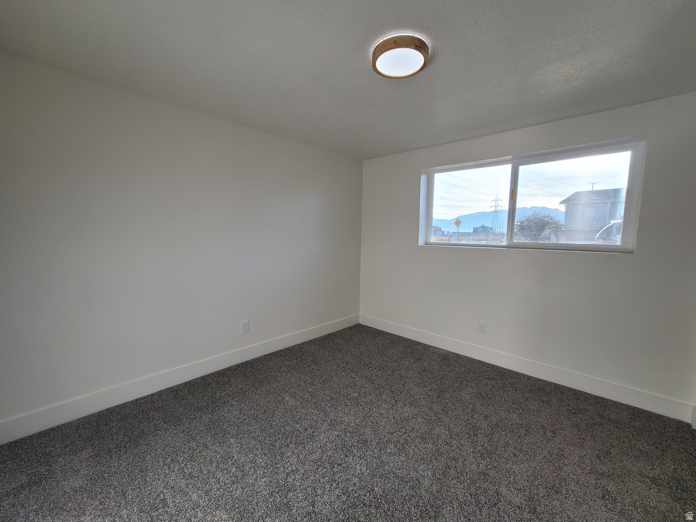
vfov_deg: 89.9
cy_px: 261
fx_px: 261
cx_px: 348
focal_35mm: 13
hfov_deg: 106.2
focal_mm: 2.2
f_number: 2.2
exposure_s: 1/344
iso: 64
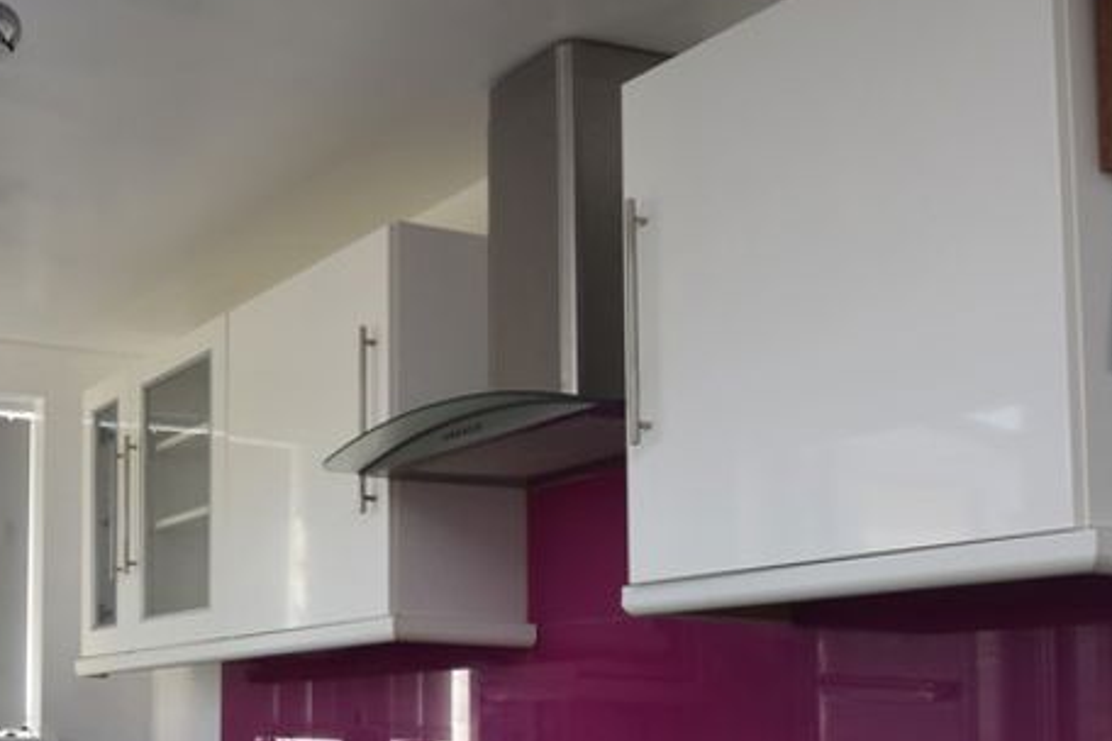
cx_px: 38
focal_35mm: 49
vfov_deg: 26.5
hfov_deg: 36.6
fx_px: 1522
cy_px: 663
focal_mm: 13
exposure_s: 1/125
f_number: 5.6
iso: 400
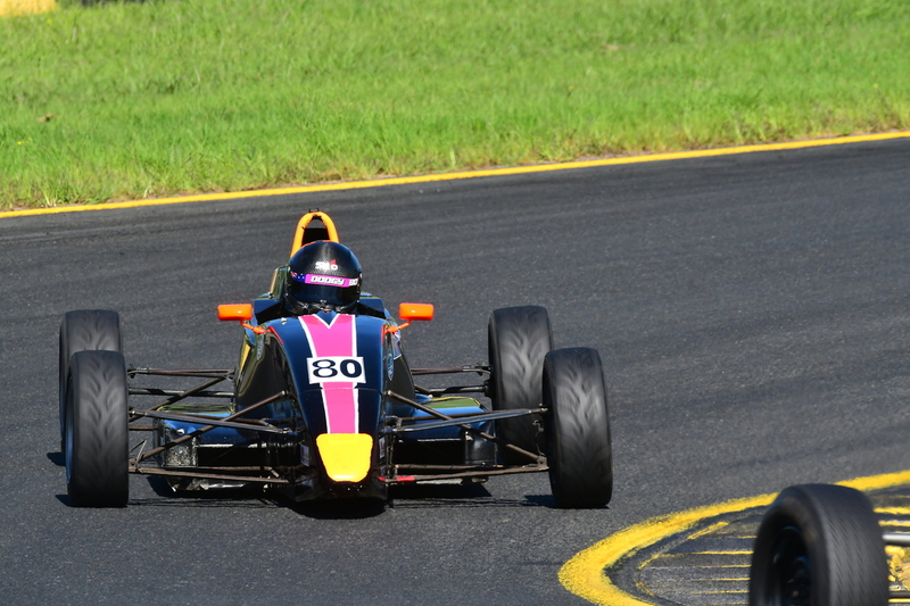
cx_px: 455
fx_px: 15542
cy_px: 303
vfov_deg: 2.2
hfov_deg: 3.4
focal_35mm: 615
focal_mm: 410
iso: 500
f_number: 11
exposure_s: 1/640
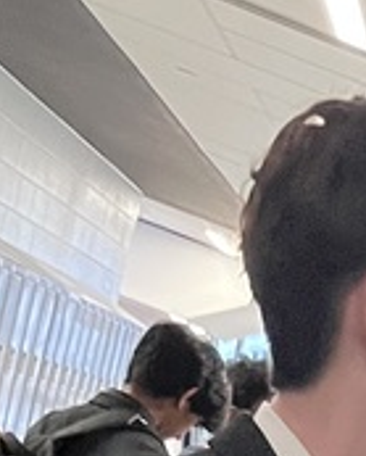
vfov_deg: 10.6
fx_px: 2026
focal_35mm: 150
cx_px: 856
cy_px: 1178
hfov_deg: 9.3
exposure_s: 1/40
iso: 400
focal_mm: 5.1
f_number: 1.6
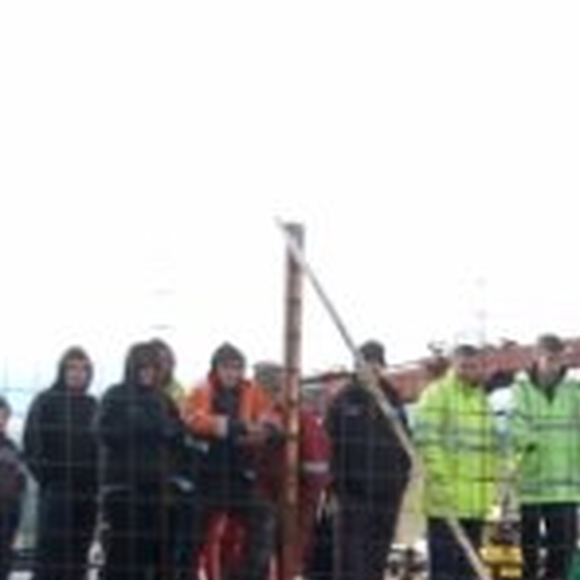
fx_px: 4189
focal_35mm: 221
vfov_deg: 7.8
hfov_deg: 7.9
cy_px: 752
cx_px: 521
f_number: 4.8
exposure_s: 1/500
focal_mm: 40
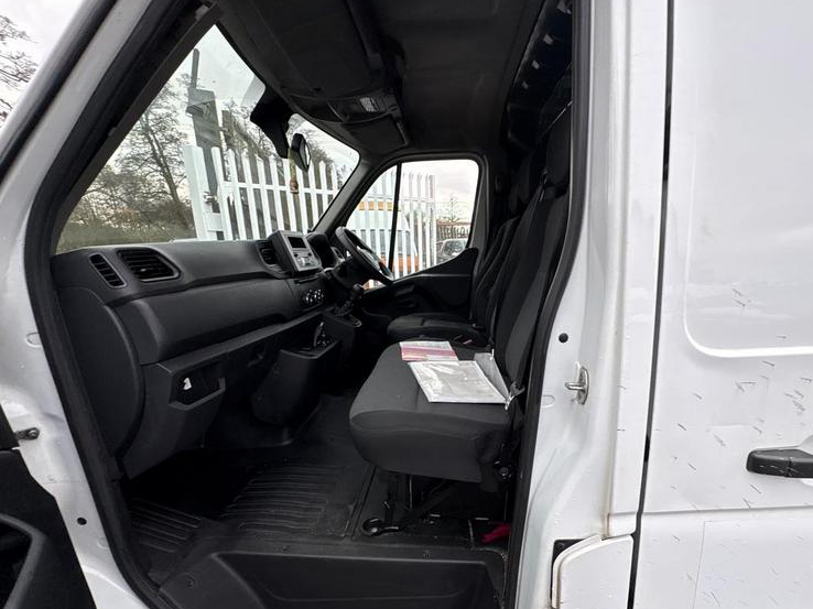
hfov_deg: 90.6
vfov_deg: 74.0
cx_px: 458
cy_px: 360
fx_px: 399
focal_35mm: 17
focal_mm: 2.22
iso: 80
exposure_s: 1/99
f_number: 2.2
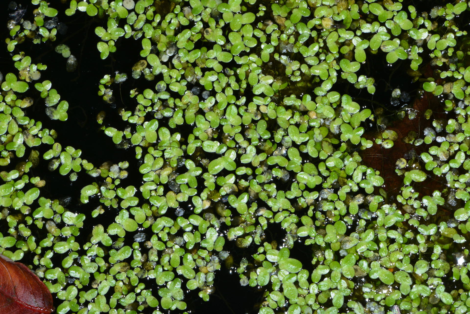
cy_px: 157
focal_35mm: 105
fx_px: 1371
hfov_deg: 19.4
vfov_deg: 13.1
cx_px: 235
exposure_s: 1/250
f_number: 25
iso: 250
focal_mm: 105
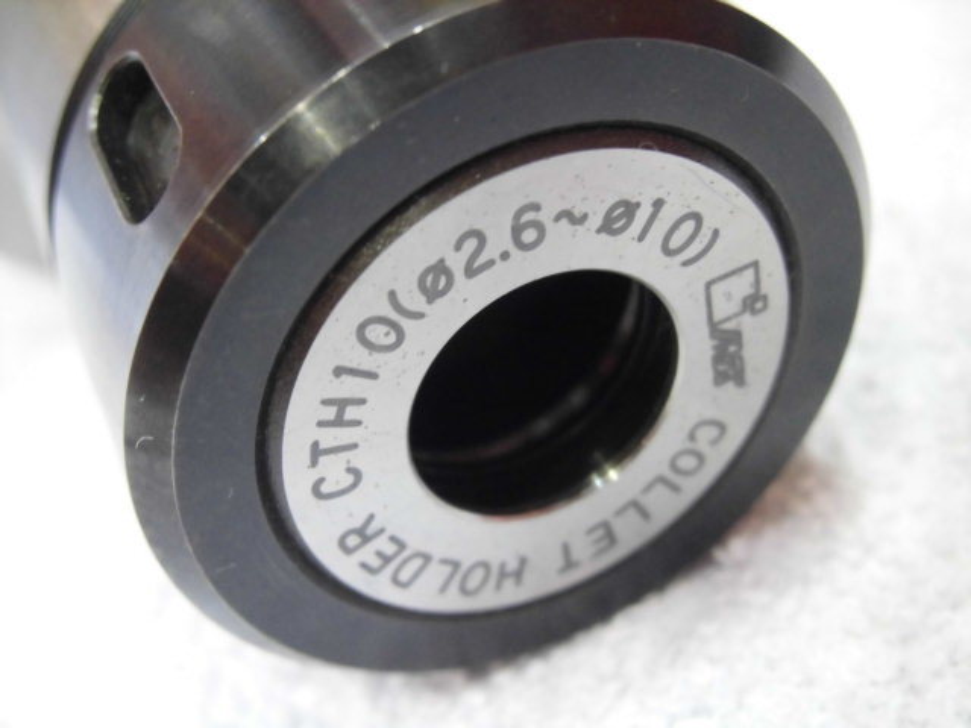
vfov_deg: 30.9
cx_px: 486
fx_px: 1318
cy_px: 364
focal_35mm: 47
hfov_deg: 40.4
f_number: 3.4
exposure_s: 1/10
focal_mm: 8.3
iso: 400
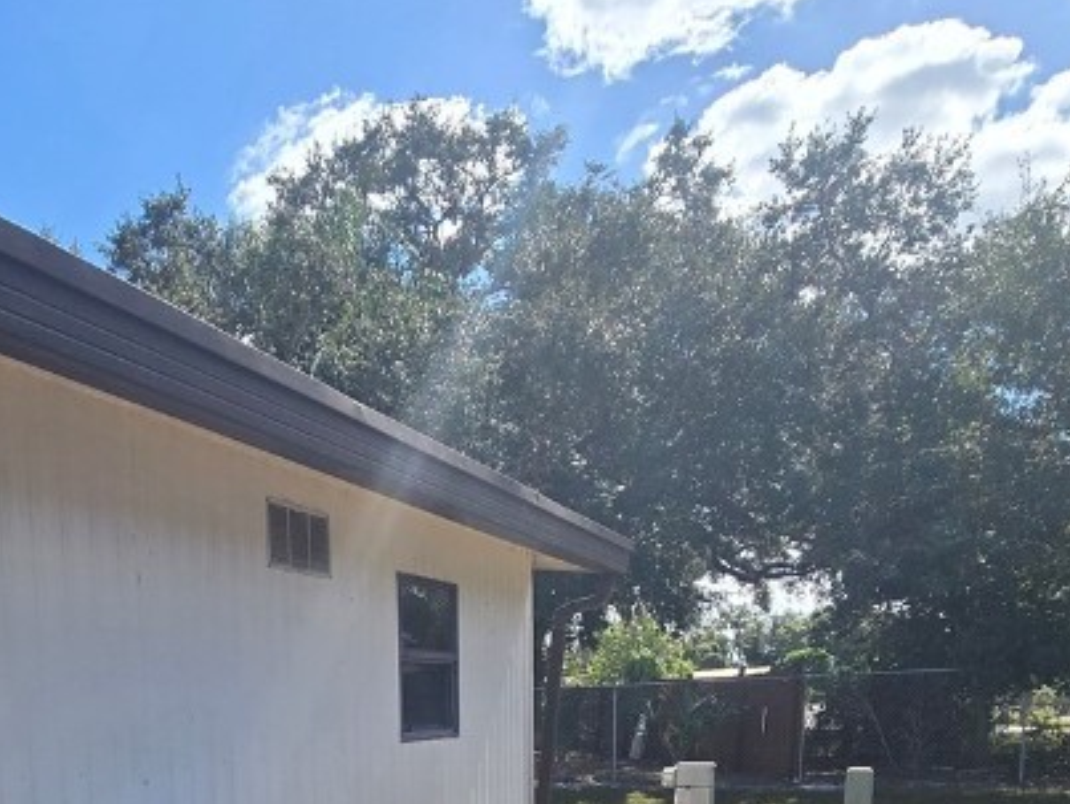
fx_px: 1021
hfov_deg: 52.8
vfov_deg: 36.7
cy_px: 873
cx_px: 266
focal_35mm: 33
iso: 50
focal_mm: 2.2
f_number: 2.2
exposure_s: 1/2032
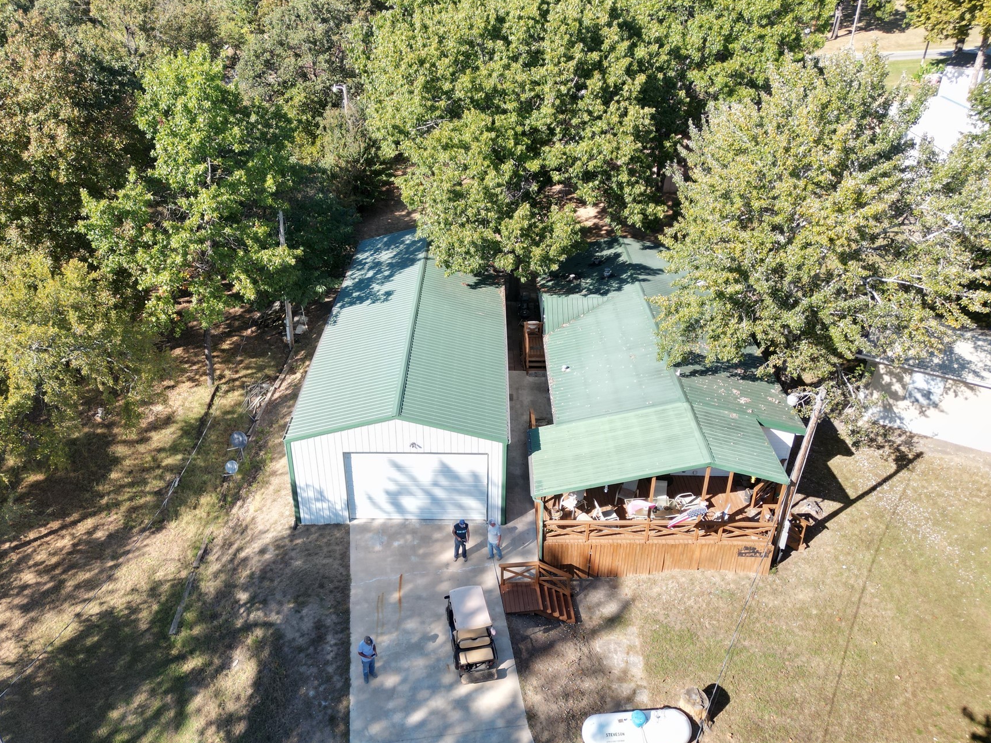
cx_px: 462
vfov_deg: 51.3
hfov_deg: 65.3
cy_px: 377
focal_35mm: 27
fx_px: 773
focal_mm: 6.72
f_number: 1.7
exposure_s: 1/1500
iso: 140
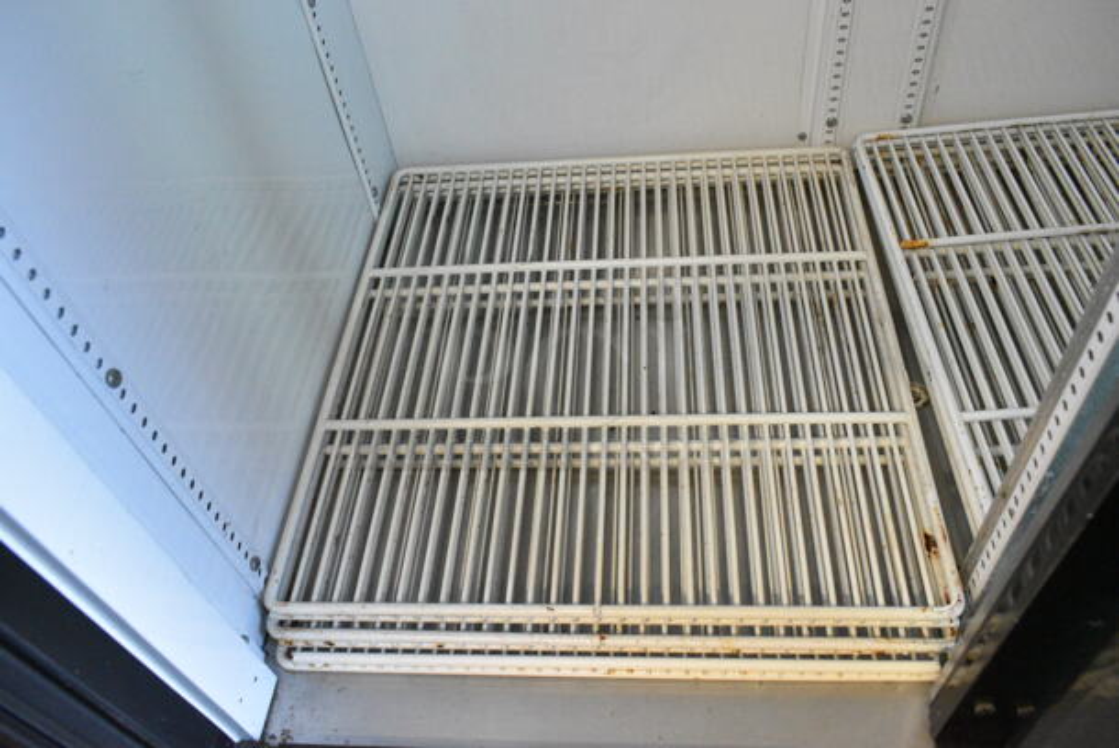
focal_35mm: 27
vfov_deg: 48.0
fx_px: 840
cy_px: 374
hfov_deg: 67.3
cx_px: 560
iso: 6400
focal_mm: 18
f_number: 7.1
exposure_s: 1/200
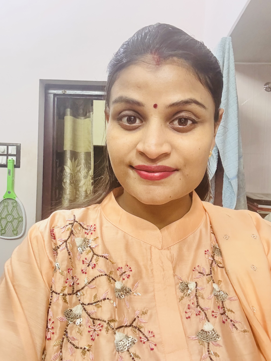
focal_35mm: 30
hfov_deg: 46.8
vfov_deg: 60.0
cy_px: 180
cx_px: 136
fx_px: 313
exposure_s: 1/25
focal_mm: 2.69
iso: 500
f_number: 1.9
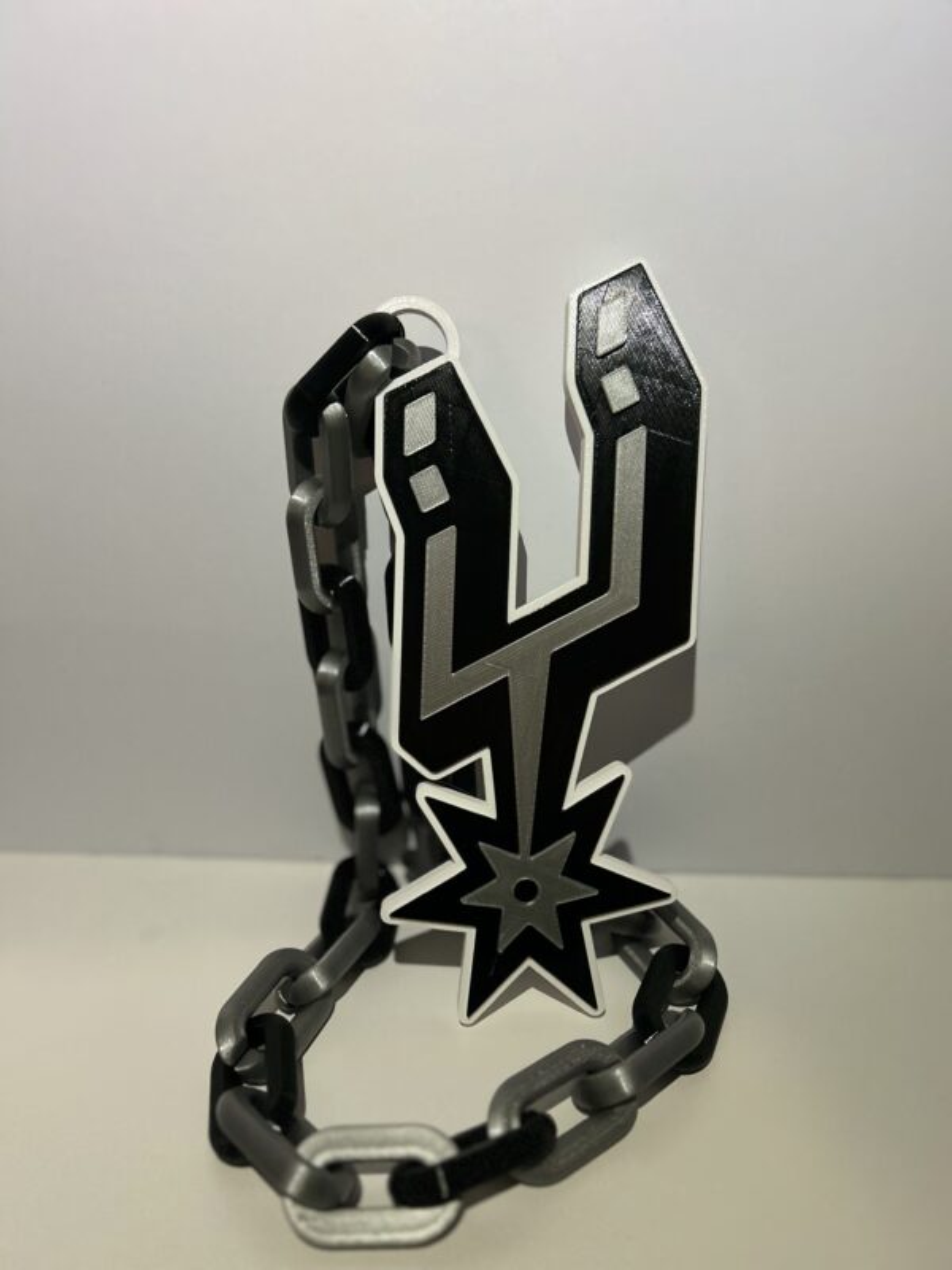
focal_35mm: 26
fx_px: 953
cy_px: 635
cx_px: 476
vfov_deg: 67.3
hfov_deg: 53.1
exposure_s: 1/40
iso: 640
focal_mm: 5.7
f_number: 1.5
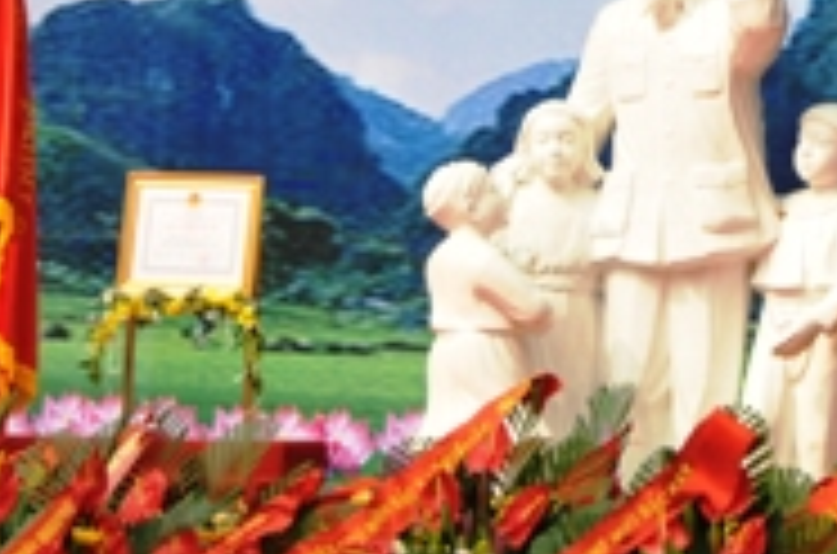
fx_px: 5218
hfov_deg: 9.1
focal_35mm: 225
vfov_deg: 6.1
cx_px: 965
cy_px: 23
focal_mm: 62
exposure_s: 1/250
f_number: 8
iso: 200
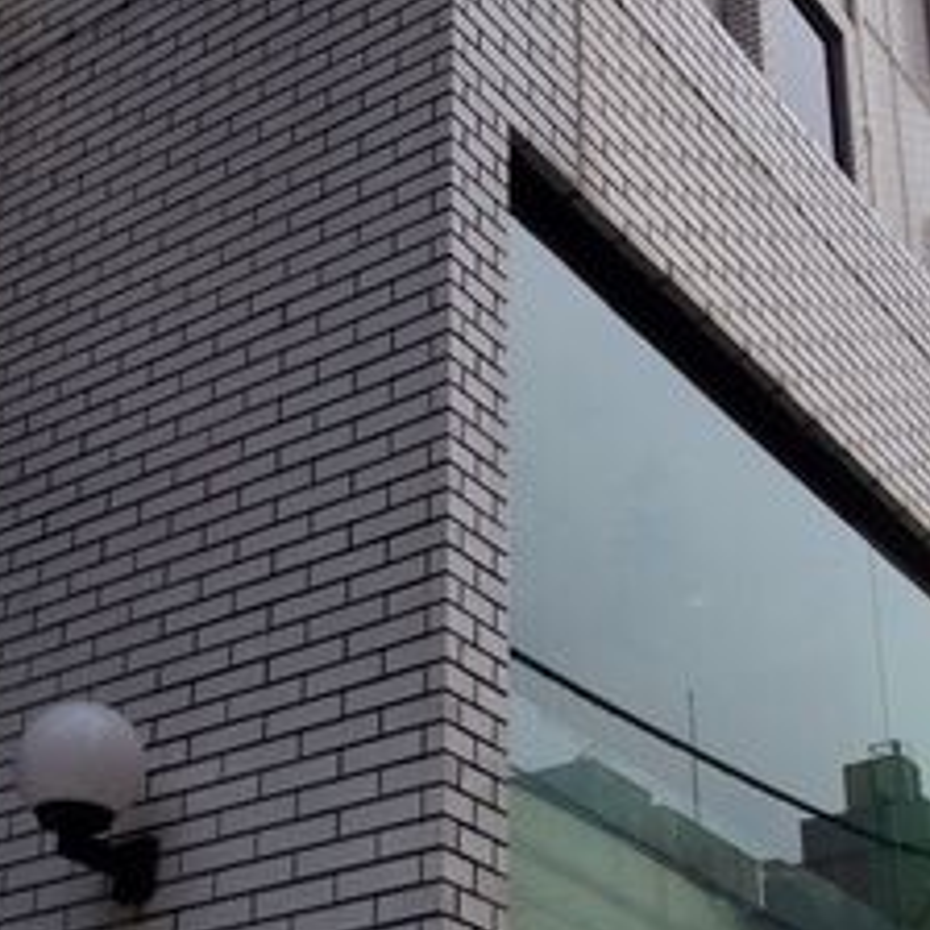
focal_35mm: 69
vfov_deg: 24.9
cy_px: 614
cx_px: 450
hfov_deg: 25.0
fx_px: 2097
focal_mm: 4.28
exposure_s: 1/1727
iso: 50
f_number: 2.4
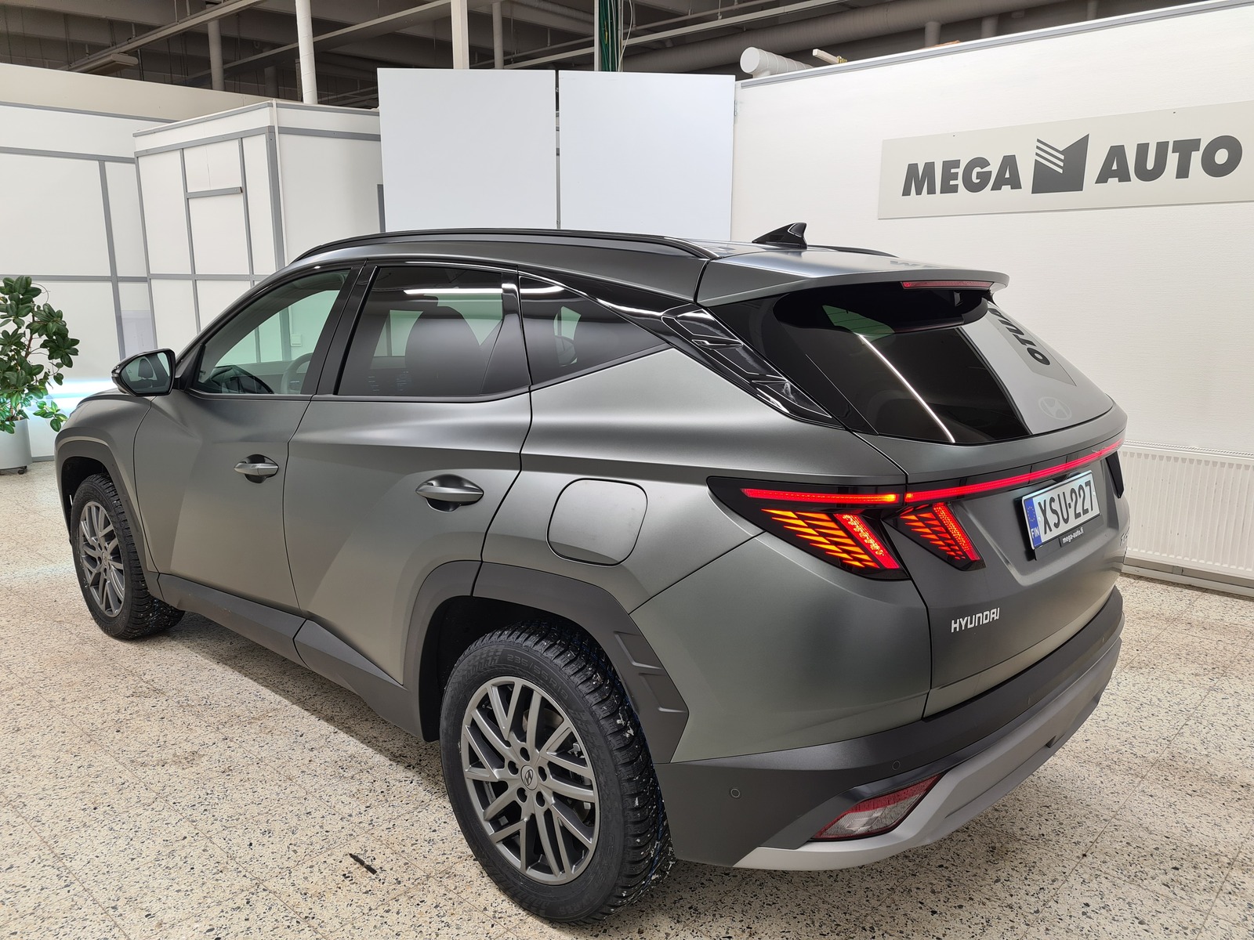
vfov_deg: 53.1
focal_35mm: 26
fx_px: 942
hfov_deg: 67.3
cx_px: 627
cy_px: 470
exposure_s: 1/50
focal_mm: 5.4
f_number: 1.8
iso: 50
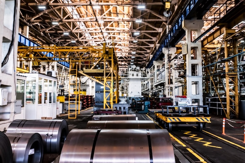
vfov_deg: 42.3
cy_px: 82
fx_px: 211
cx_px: 122
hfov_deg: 60.3
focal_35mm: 31
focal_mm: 31
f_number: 5
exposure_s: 1/80
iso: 800
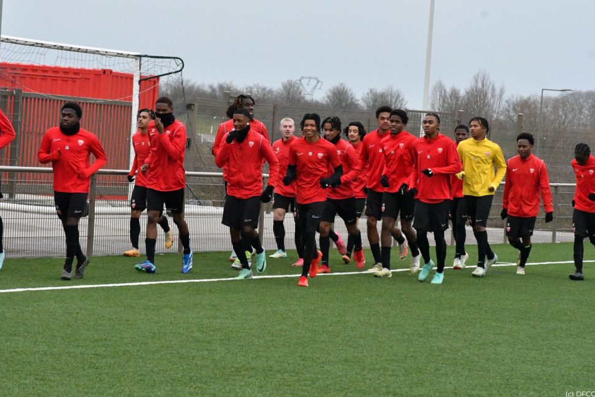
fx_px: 3206
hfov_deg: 10.6
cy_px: 190
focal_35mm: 194
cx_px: 285
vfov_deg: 7.1
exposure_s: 1/2000
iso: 10000
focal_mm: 122
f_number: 11
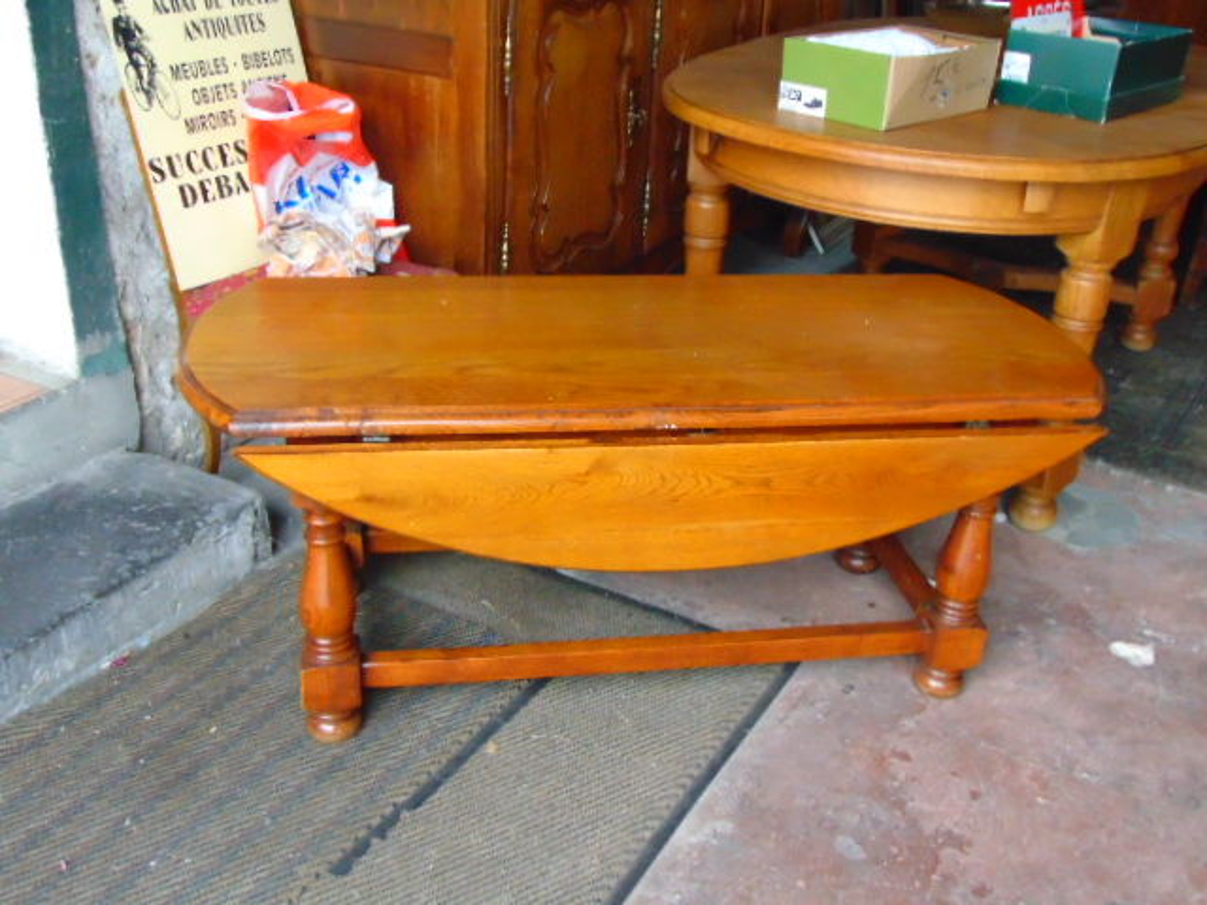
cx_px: 604
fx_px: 1220
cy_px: 452
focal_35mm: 35
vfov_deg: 40.7
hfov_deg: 52.6
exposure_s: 1/30
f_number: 8.3
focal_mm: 6.3
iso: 640
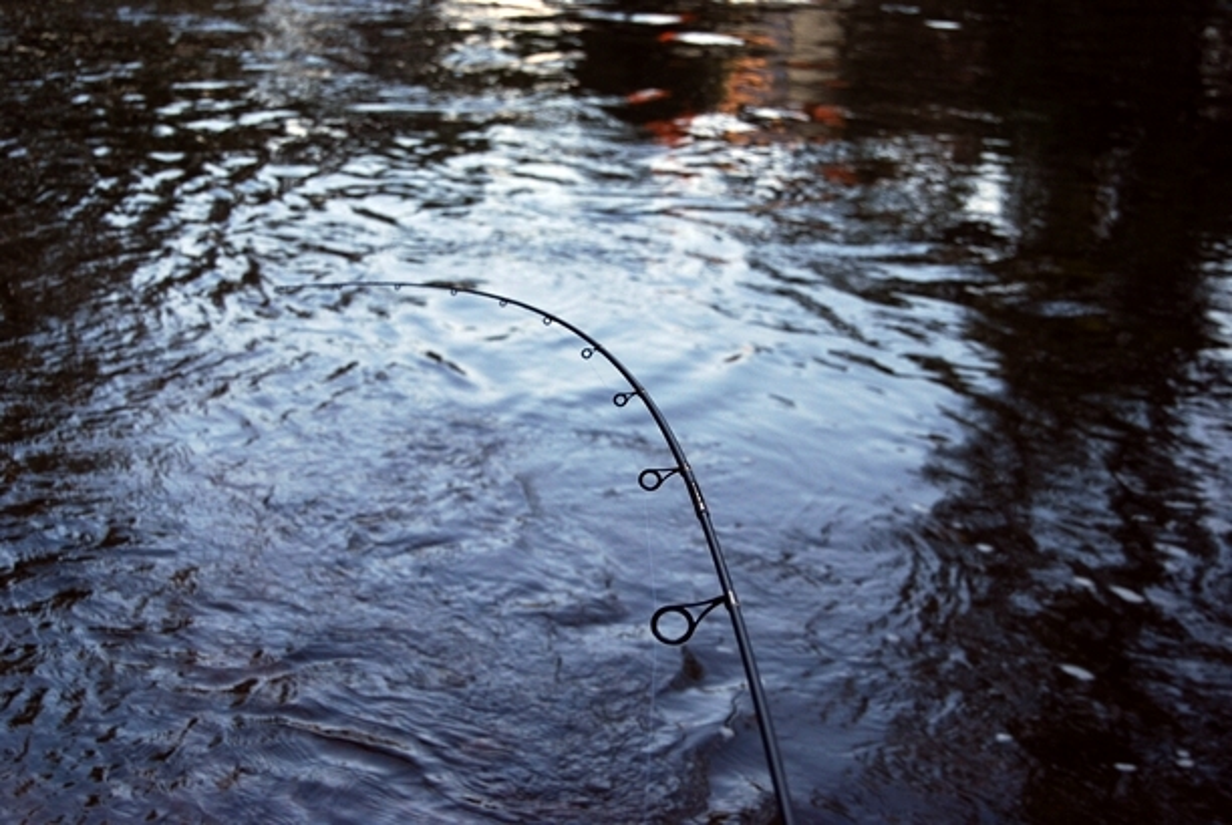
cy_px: 412
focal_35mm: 63
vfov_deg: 21.6
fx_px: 2159
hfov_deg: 31.8
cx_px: 616
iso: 200
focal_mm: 42
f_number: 6.3
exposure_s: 1/60
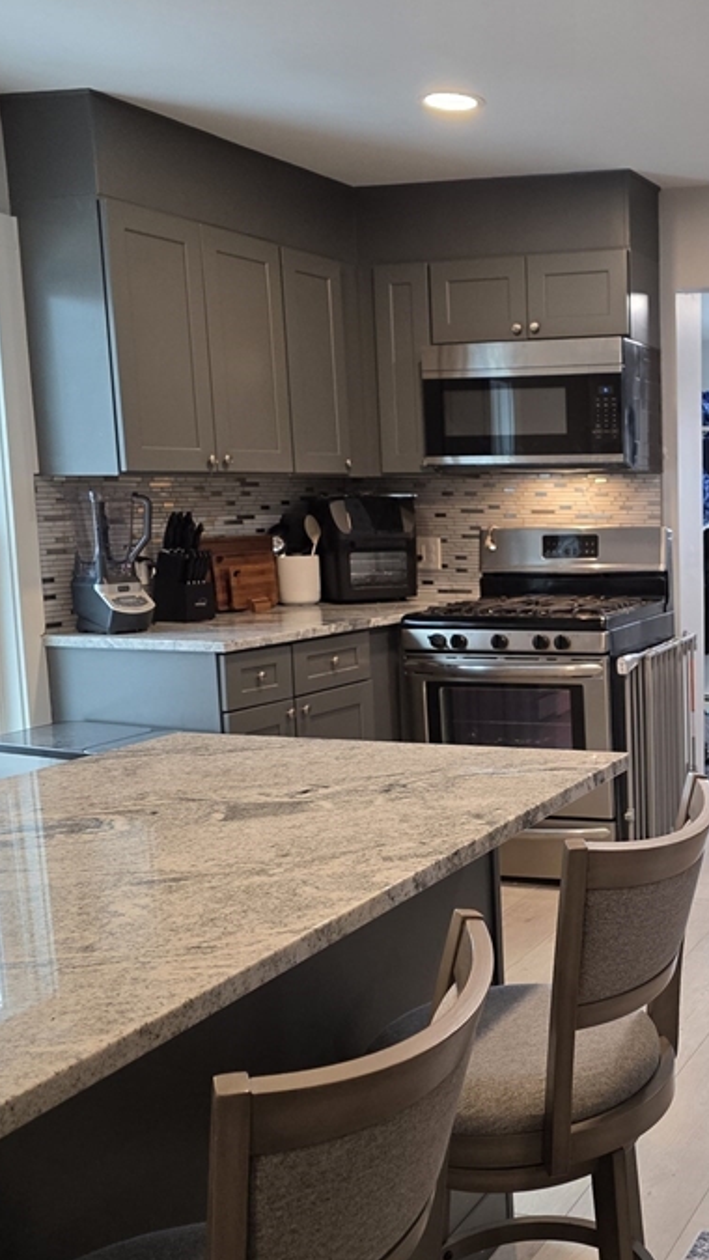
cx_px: 718
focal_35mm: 38
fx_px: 1269
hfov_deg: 29.1
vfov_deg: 52.7
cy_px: 696
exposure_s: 1/120
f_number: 1.7
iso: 250
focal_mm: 6.3
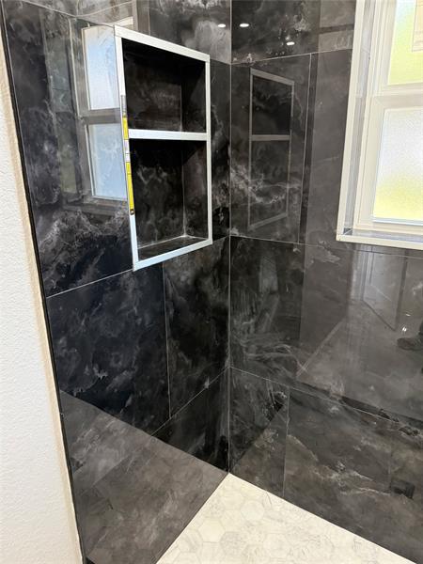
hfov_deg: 56.8
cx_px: 212
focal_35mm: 24
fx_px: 391
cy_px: 282
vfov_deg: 71.6
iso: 400
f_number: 1.78
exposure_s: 1/60
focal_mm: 6.76
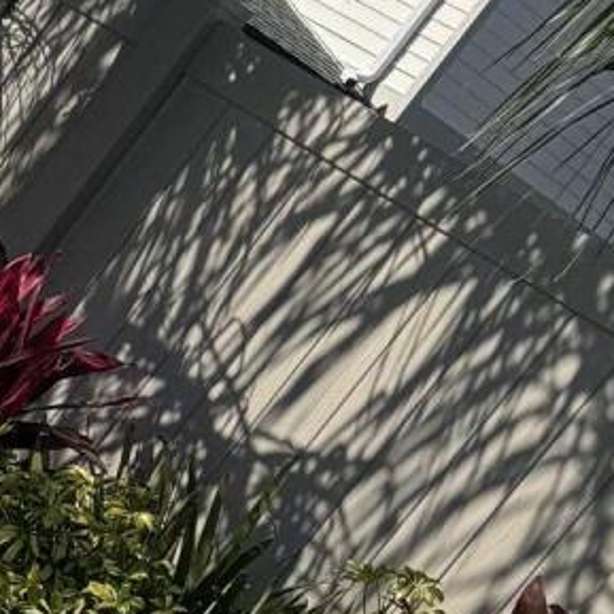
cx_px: -971
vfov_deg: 11.7
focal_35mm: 147
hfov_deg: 10.0
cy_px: 644
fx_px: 2950
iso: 80
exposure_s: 1/7092
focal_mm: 6.76
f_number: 1.78
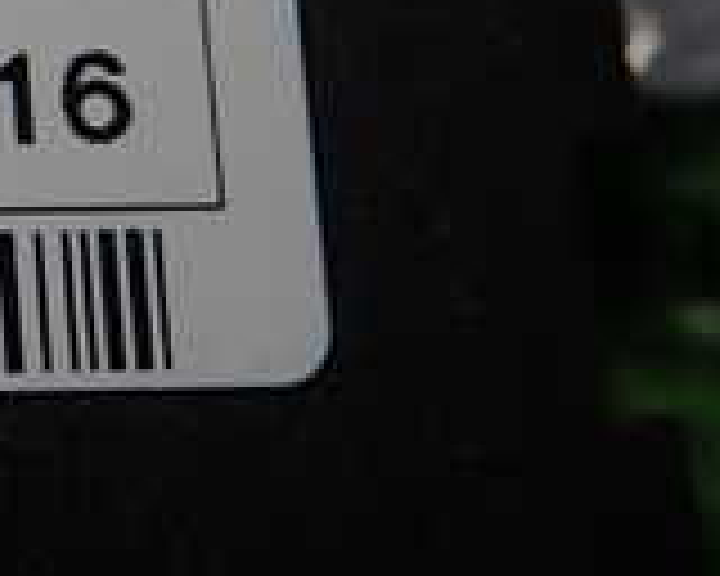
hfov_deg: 15.1
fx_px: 2344
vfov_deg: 13.6
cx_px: -576
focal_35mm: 110
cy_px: -130
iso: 125
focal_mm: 5.5
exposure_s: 1/125
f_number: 2.3
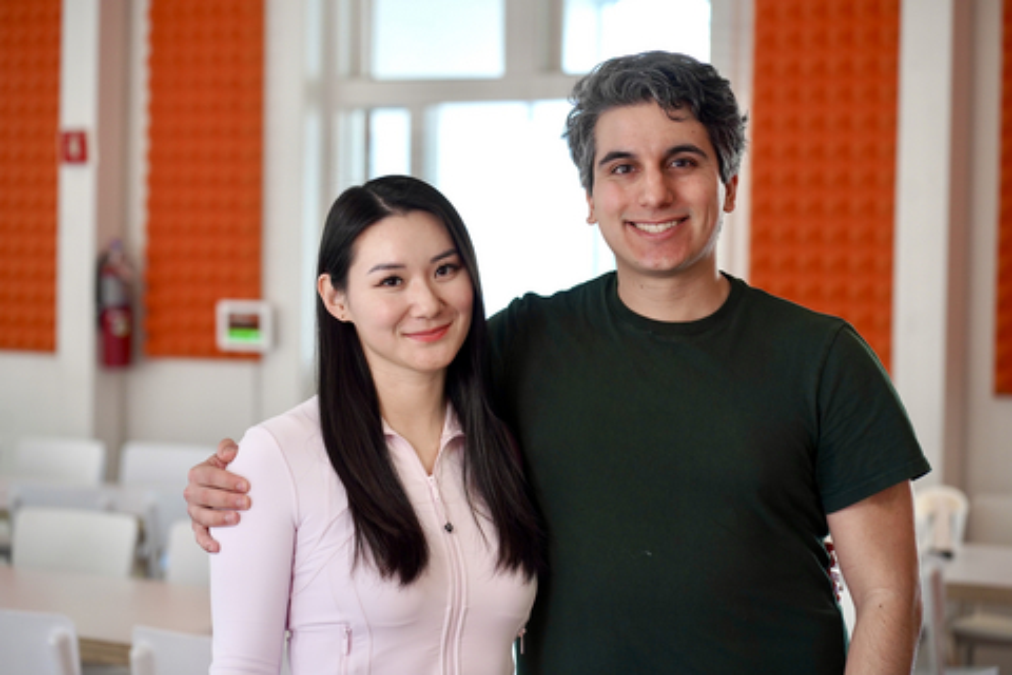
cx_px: 506
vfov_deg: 16.1
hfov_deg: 23.9
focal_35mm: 85
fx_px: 2389
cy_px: 338
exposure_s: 1/160
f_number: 4
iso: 640
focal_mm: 85
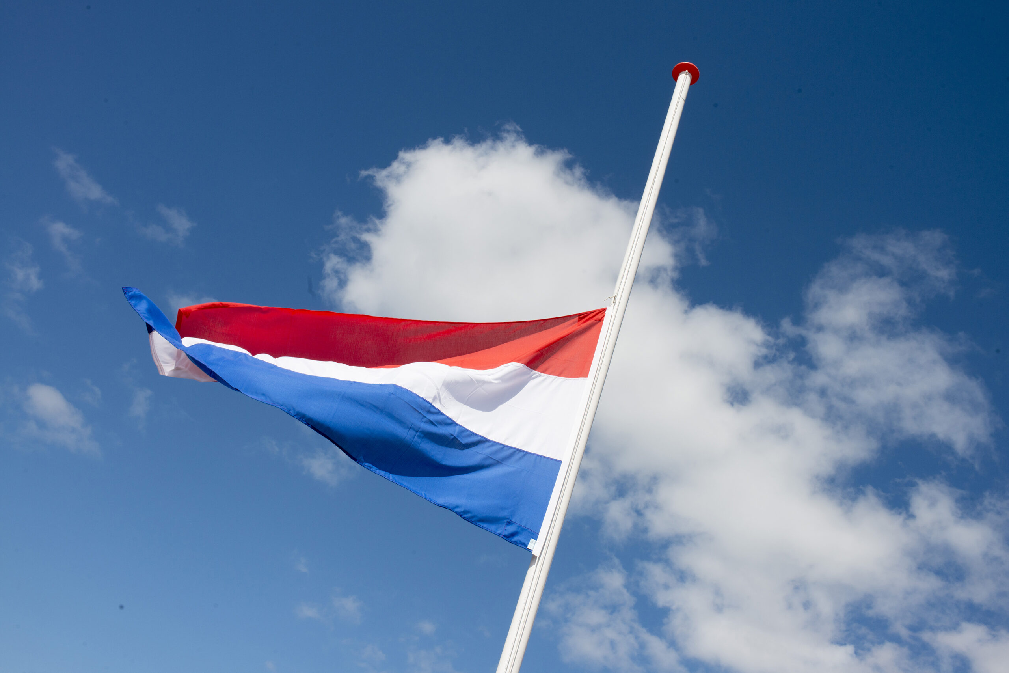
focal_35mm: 34
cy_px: 336
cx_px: 504
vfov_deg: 38.9
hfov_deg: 55.8
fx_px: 953
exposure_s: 1/400
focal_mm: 34
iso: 400
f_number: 14
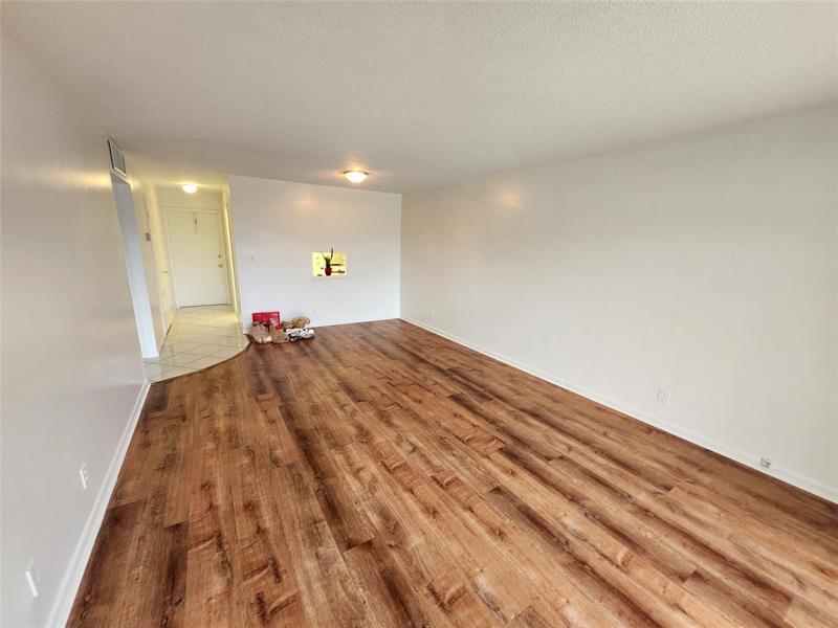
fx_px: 315
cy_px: 314
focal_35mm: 13
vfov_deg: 89.9
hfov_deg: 106.2
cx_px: 419
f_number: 2.2
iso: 250
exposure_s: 1/60
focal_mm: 1.74
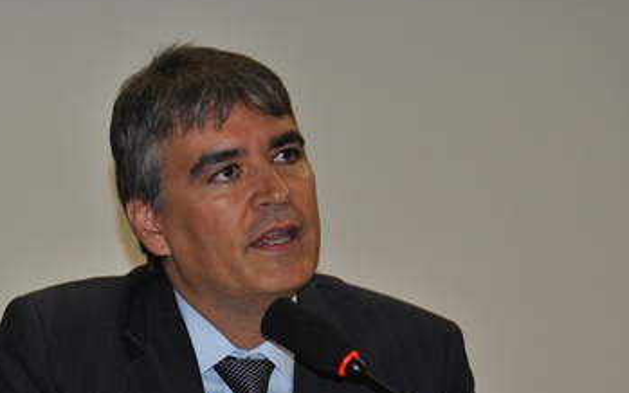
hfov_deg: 14.3
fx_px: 2502
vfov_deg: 9.0
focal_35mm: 146
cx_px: 144
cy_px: 330
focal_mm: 52
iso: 200
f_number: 5.6
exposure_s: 1/60
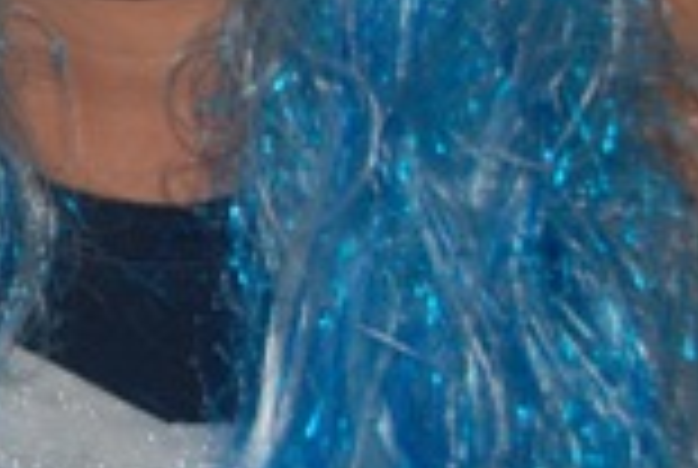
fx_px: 5051
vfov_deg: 5.3
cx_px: -401
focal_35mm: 260
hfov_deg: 7.7
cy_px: -22
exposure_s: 1/60
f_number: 5
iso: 200
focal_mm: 42
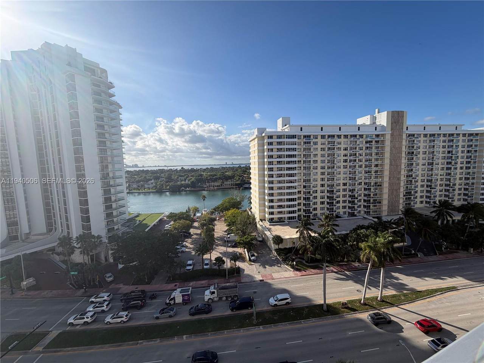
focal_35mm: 14
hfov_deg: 102.1
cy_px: 182
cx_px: 242
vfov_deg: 85.7
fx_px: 196
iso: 20
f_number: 2.2
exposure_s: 1/1125
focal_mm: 2.22
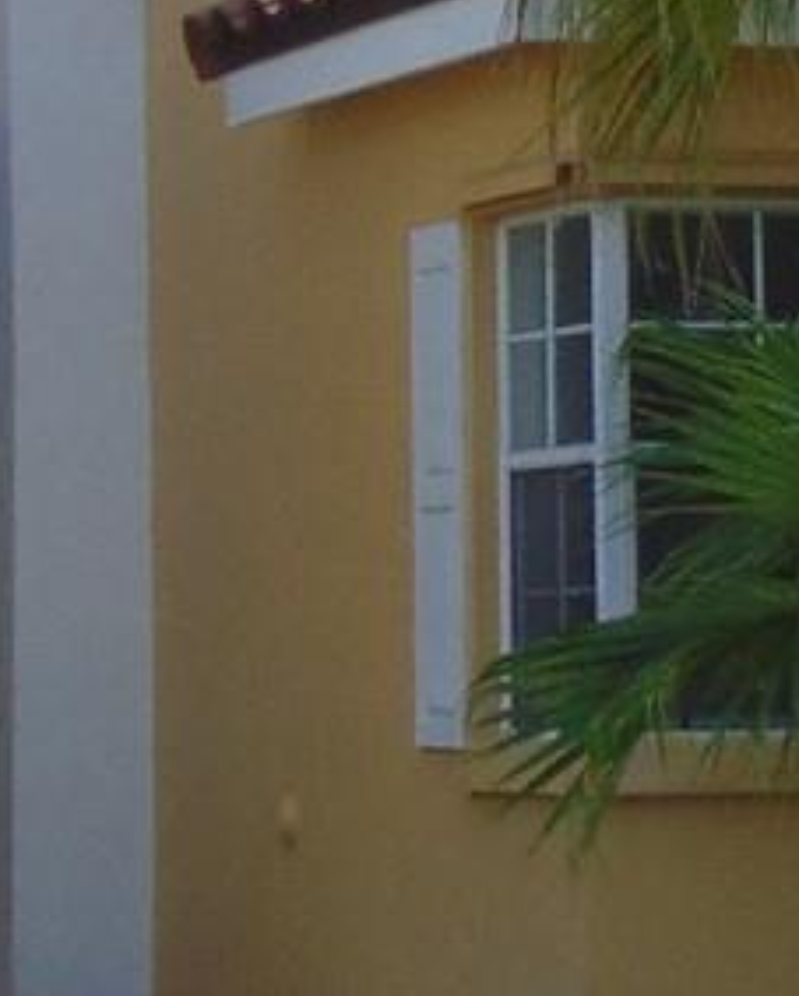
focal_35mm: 215
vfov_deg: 9.0
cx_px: 359
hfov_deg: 7.2
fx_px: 6345
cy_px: 183
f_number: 3.3
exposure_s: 1/800
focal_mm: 6.9
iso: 80
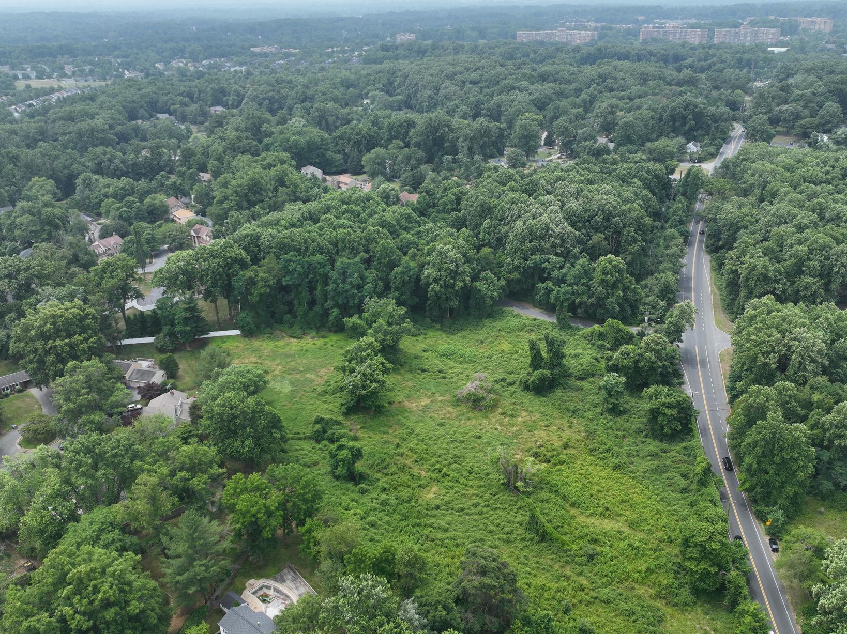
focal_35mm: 30
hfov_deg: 60.0
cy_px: 354
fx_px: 734
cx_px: 435
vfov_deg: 46.7
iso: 100
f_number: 2.8
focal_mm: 12.29
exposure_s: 1/1600
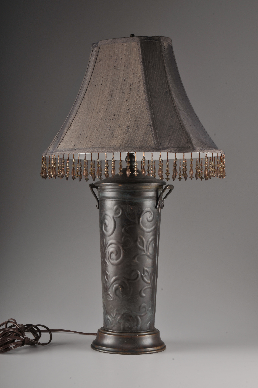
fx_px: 889
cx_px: 129
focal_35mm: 82
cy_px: 194
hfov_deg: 16.5
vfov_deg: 24.6
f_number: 22
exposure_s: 1/250
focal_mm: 55
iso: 125
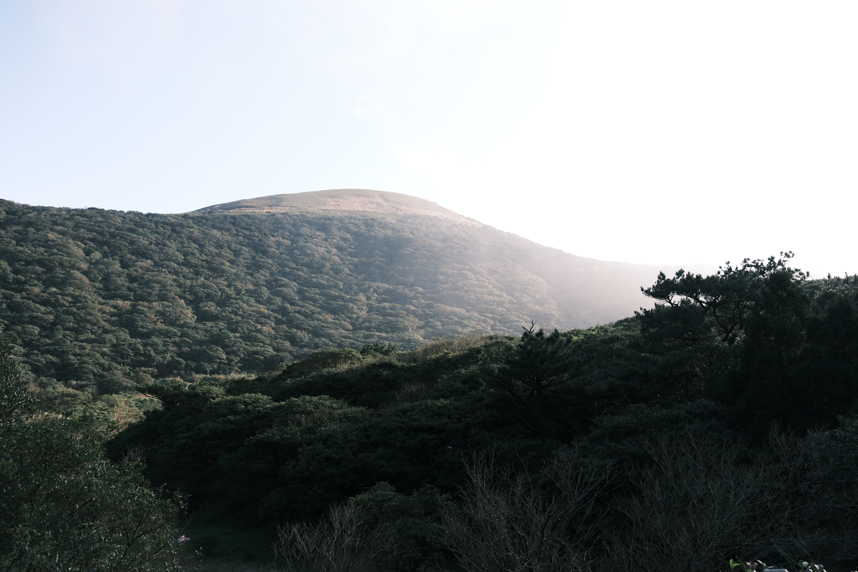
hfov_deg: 67.4
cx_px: 429
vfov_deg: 47.9
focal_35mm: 27
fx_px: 643
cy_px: 286
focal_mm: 18
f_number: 3.2
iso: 400
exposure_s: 1/1600
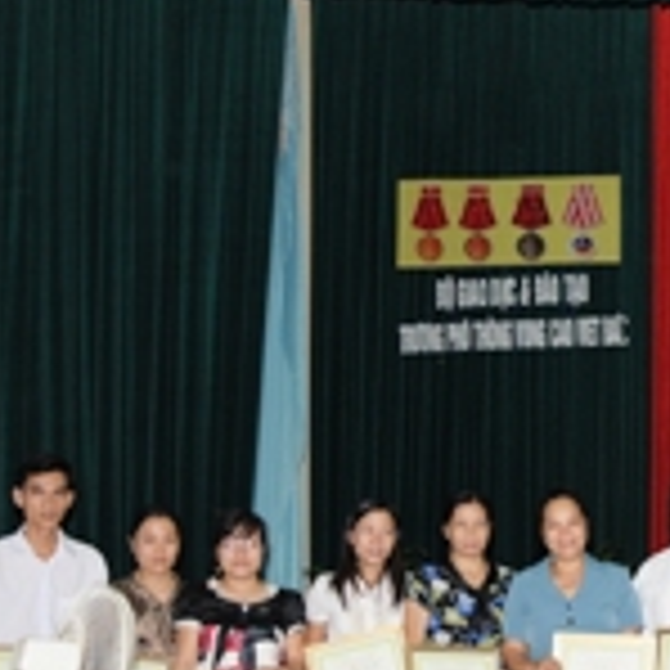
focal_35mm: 92
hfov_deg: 18.0
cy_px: 495
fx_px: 2015
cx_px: 803
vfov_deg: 18.8
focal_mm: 24
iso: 400
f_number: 5.6
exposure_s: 1/60
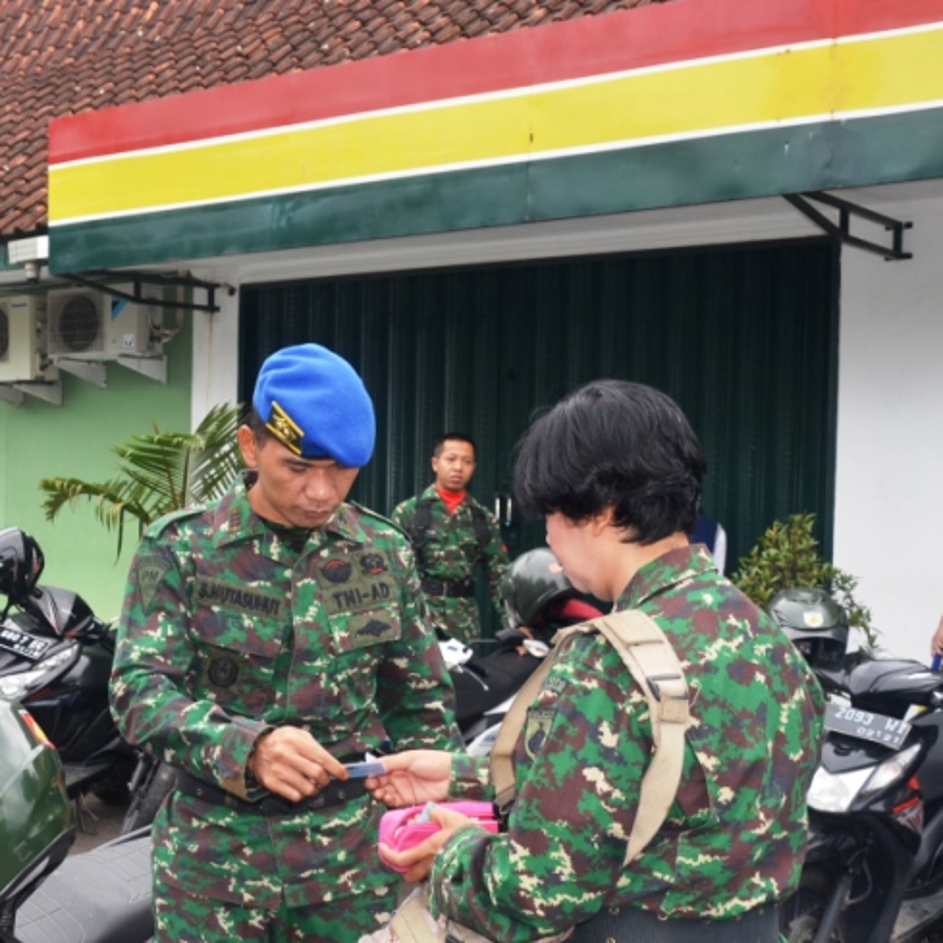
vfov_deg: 30.6
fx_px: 1722
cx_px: 15
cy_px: 532
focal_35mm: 56
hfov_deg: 28.8
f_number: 6.3
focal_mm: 21
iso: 160
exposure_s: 1/100
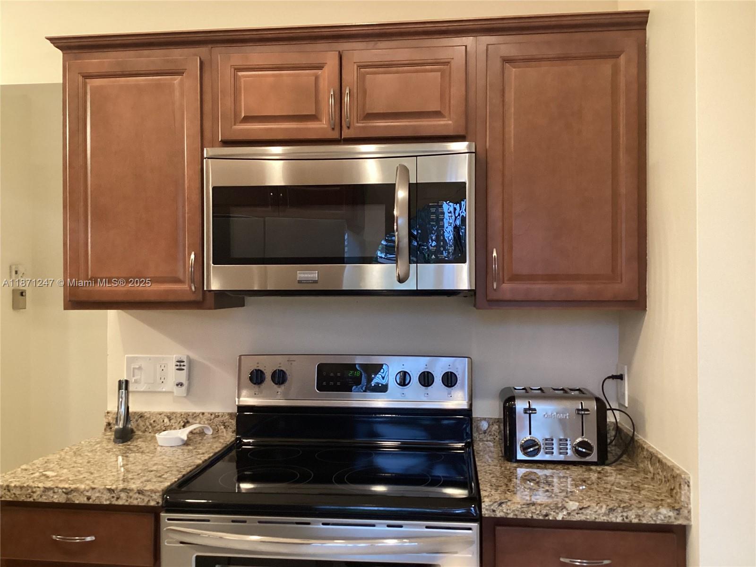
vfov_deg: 45.4
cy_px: 284
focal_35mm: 31
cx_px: 378
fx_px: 677
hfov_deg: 58.4
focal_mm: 3.3
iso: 320
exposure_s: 1/60
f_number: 2.4
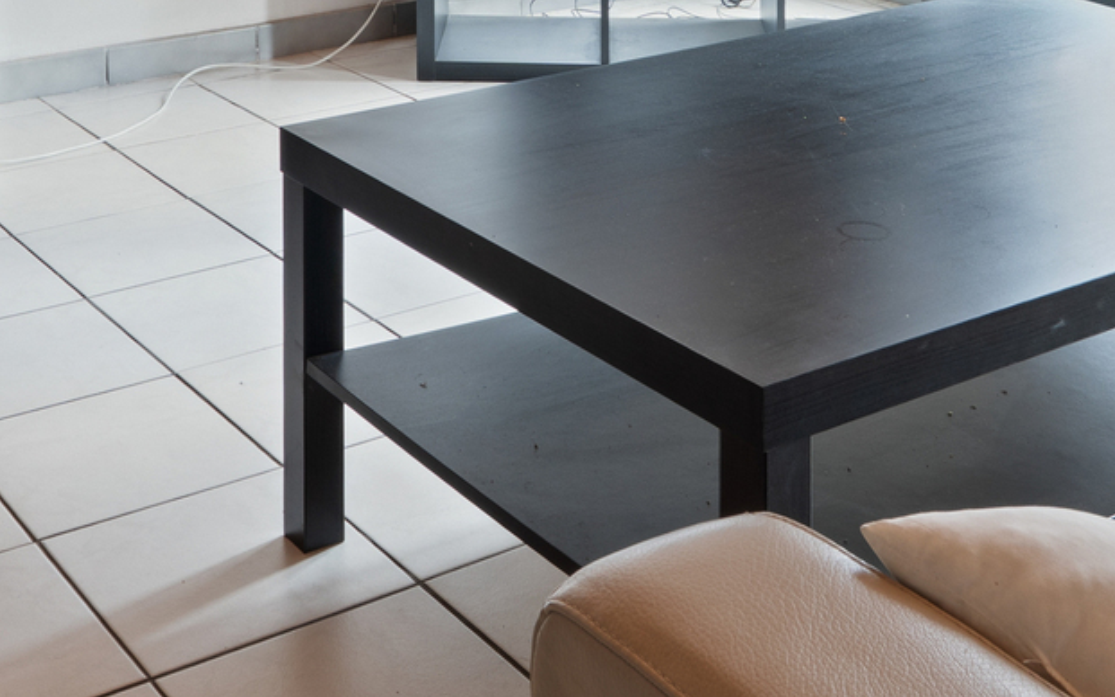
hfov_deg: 31.5
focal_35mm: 65
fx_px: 1974
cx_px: 456
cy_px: -437
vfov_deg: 17.4
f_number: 11
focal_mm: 16.5
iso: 200
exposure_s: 6
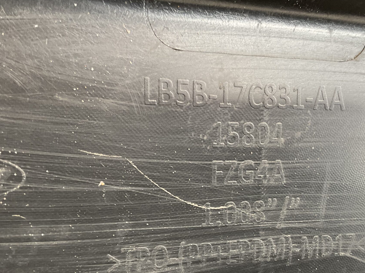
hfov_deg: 42.9
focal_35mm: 44
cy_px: 191
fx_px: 464
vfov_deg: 32.5
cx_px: 202
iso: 50
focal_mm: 3
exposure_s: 1/50
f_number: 1.8
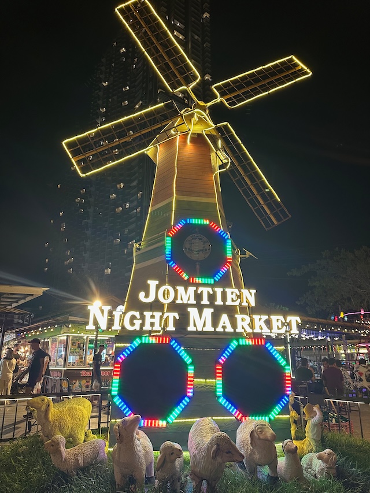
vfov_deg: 71.6
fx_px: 342
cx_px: 185
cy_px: 246
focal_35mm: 24
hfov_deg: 56.8
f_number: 1.78
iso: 250
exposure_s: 1/50
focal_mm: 6.86
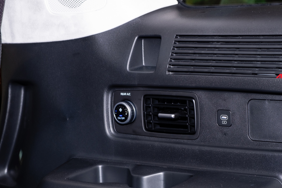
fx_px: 846
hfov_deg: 18.9
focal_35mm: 108
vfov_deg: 12.7
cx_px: 170
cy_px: 114
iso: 100
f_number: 4
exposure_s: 1/30
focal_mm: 48.4
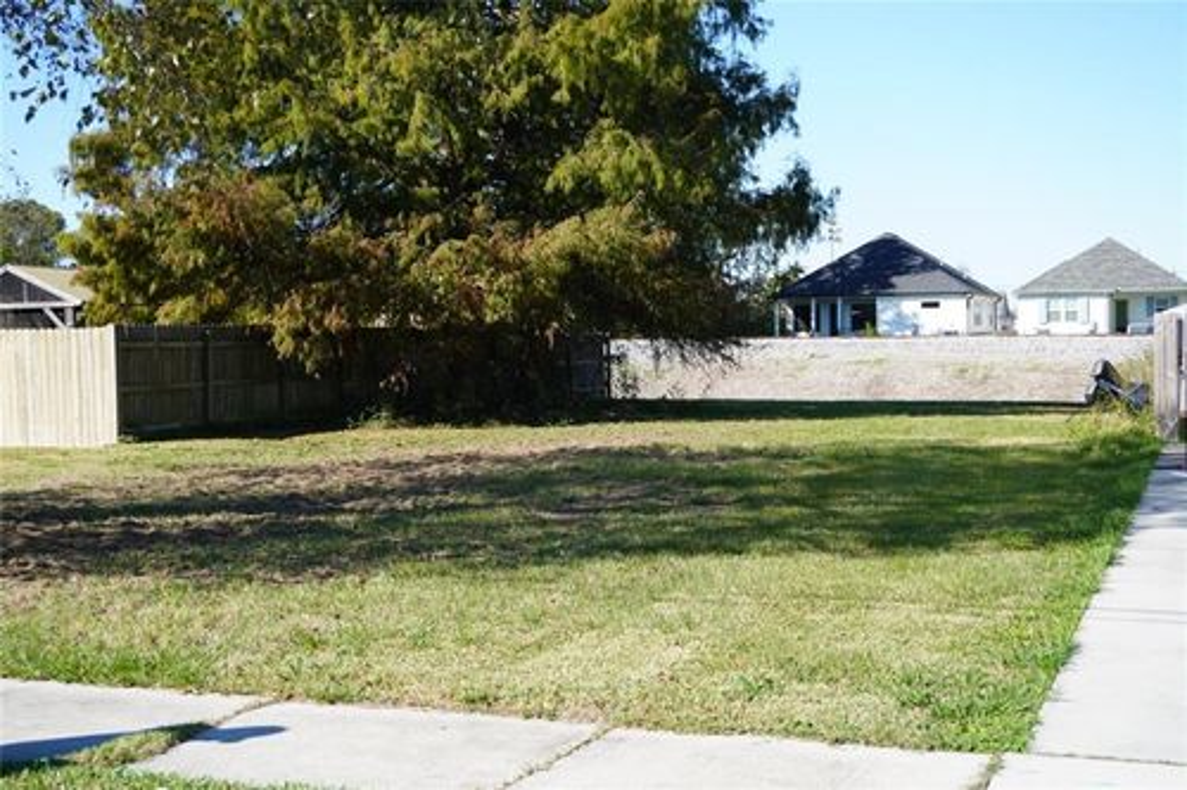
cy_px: 395
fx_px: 1681
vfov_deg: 26.5
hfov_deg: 38.9
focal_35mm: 51
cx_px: 594
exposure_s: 1/320
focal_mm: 34
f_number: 5.6
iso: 100
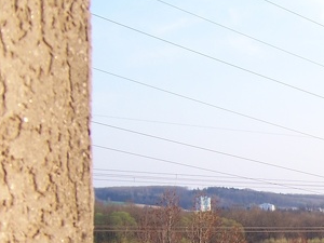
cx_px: 402
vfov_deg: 16.4
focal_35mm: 87
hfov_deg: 20.8
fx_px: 814
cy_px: 274
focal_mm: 5.5
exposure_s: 1/250
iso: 80
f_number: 3.4
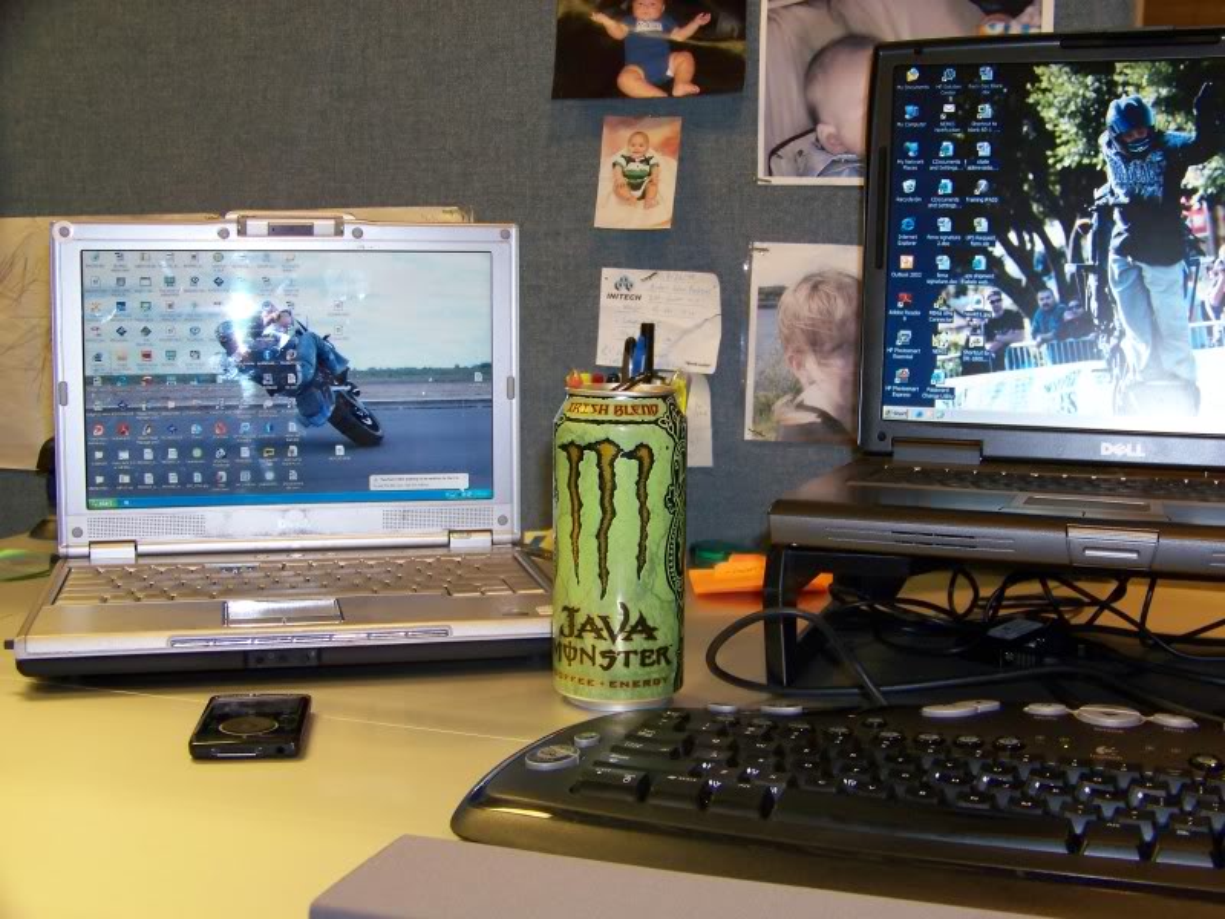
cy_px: 460
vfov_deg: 33.6
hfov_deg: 43.9
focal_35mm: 43
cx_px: 612
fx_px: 1522
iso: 200
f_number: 2.8
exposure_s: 1/30
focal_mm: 6.75
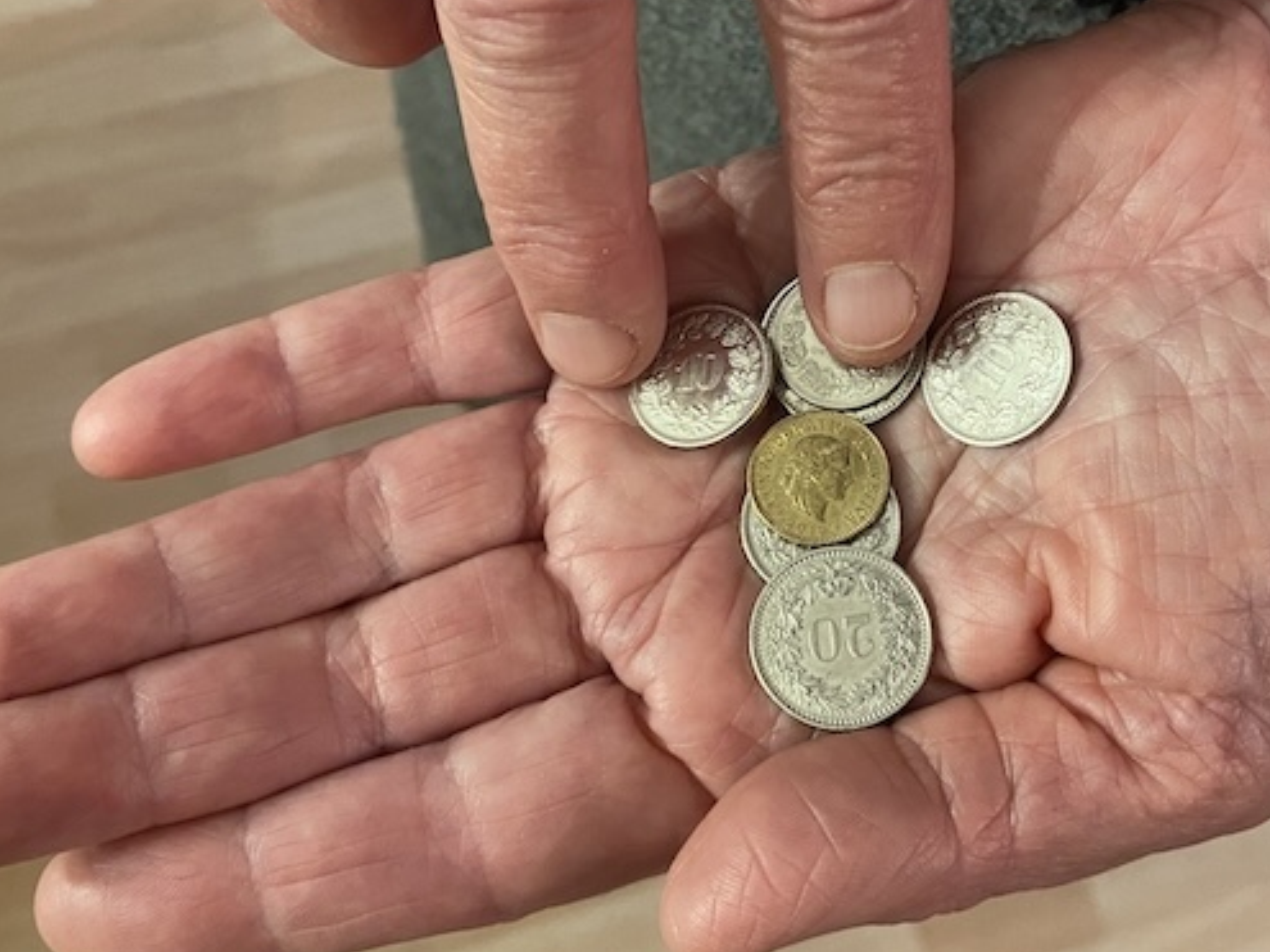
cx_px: 770
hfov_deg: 44.5
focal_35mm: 42
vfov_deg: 34.2
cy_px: 362
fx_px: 1541
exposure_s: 1/50
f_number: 1.8
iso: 400
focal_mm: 4.25
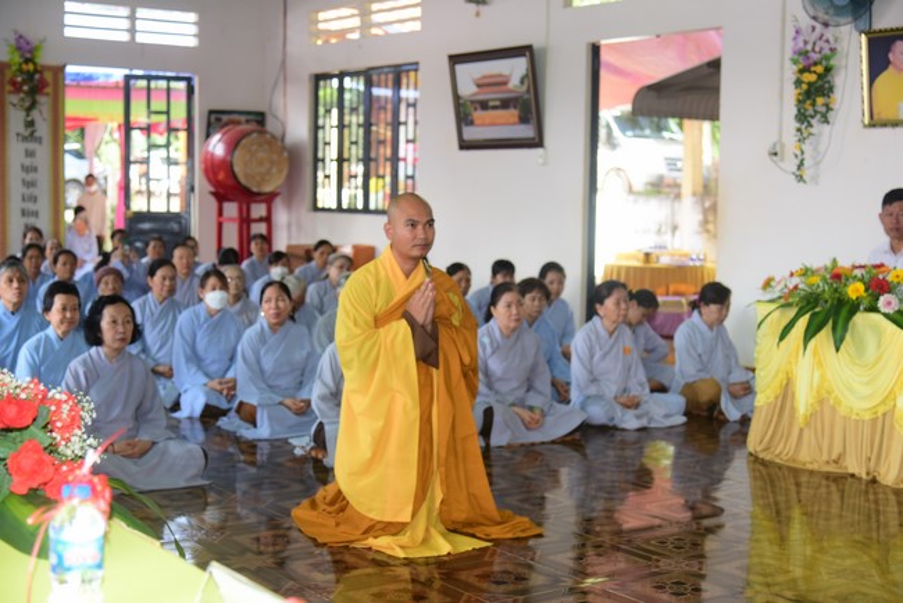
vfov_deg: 26.0
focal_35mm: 52
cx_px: 452
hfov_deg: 38.2
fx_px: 1305
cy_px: 302
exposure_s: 1/200
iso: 500
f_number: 4
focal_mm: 52
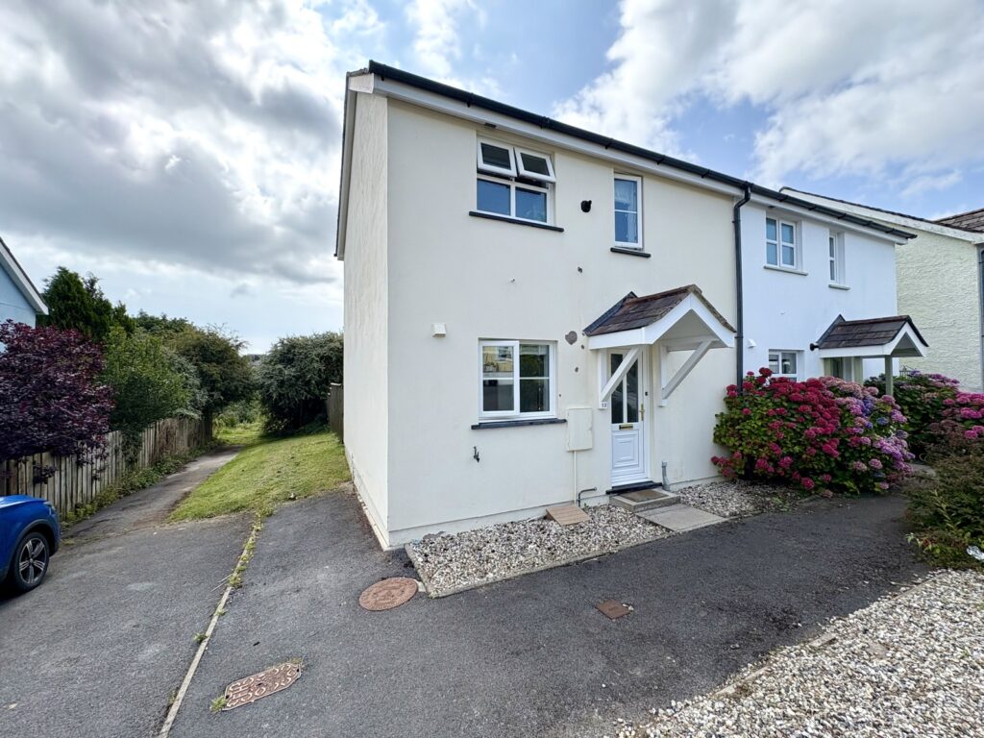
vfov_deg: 85.7
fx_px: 398
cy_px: 369
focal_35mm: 14
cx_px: 492
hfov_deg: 102.1
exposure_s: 1/1748
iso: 50
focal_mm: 2.22
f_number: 2.2
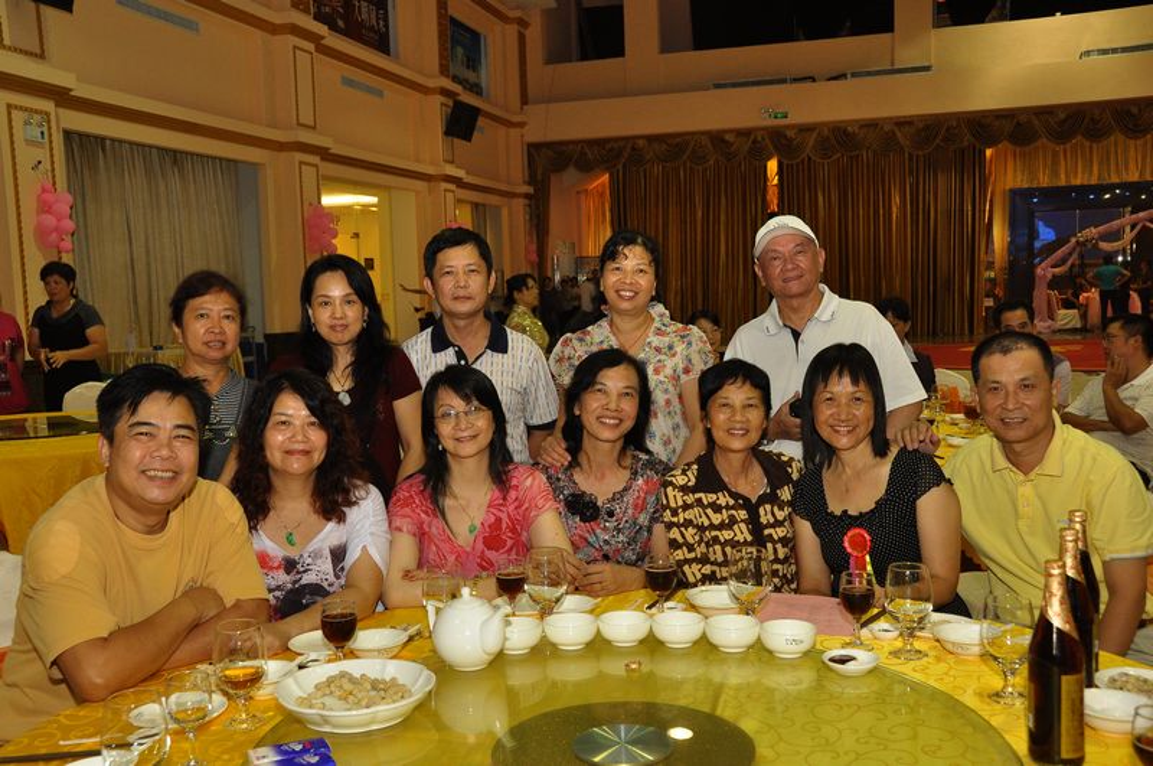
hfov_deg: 53.2
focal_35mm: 36
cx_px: 576
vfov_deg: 36.8
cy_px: 383
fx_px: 1151
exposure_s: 1/60
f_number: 6.3
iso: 720
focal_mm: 24
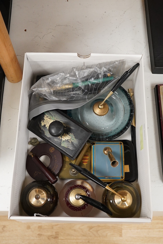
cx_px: 82
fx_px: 306
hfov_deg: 29.9
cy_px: 122
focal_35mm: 45
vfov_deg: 43.6
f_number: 10
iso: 2500
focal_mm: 30
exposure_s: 1/100
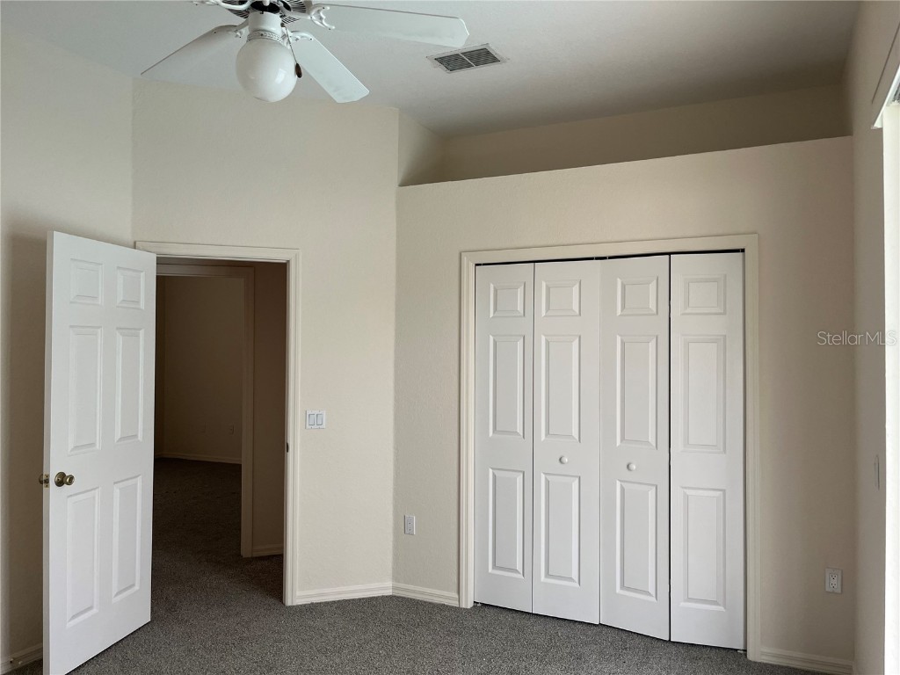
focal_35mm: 26
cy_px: 338
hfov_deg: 67.3
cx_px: 450
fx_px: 676
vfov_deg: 53.1
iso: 125
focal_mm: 5.1
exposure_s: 1/60
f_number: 1.6
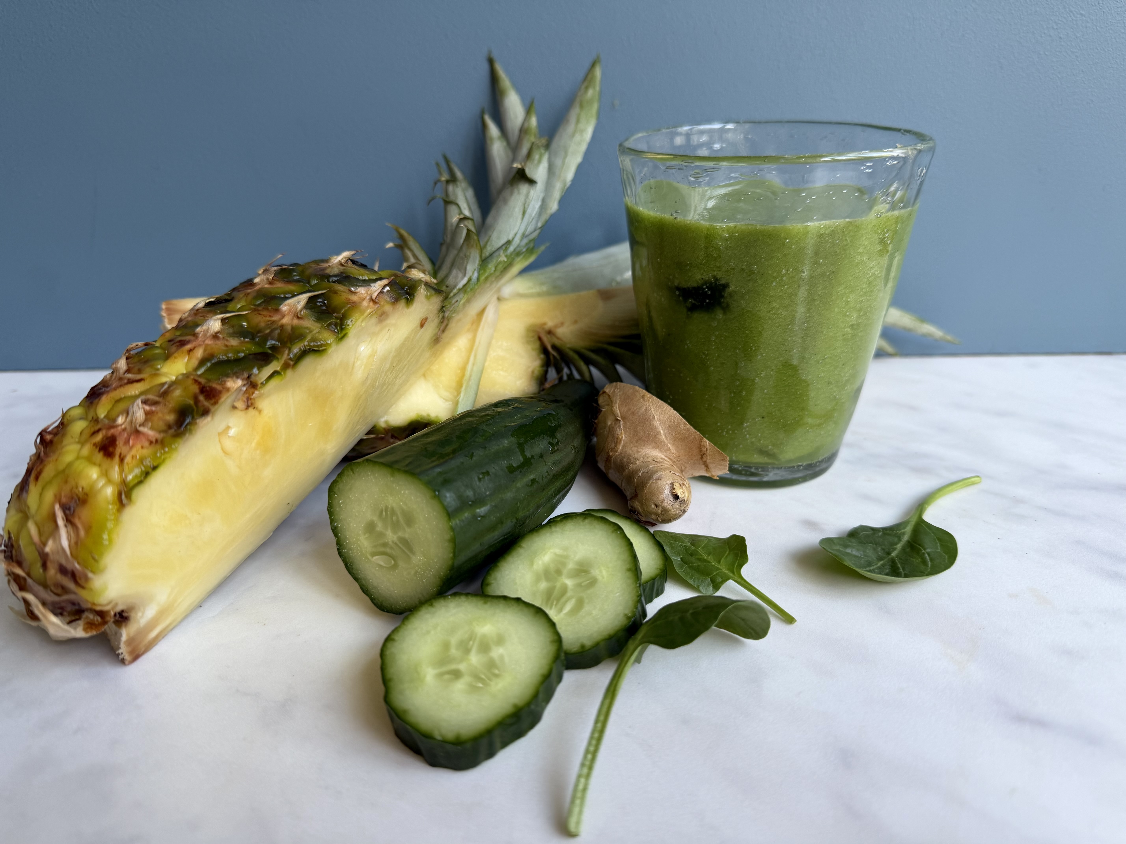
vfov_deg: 56.8
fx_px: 781
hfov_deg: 71.6
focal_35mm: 24
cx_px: 563
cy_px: 422
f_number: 1.78
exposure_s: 1/121
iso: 100
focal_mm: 6.76
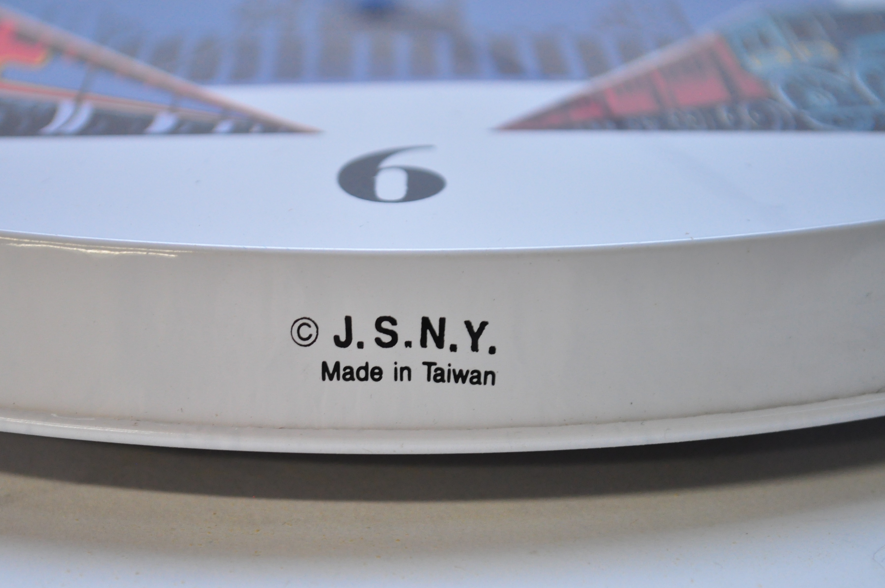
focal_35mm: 89
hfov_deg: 22.9
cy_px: 330
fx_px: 2185
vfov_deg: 15.3
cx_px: 381
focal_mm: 50
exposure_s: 1/100
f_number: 5.6
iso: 1000
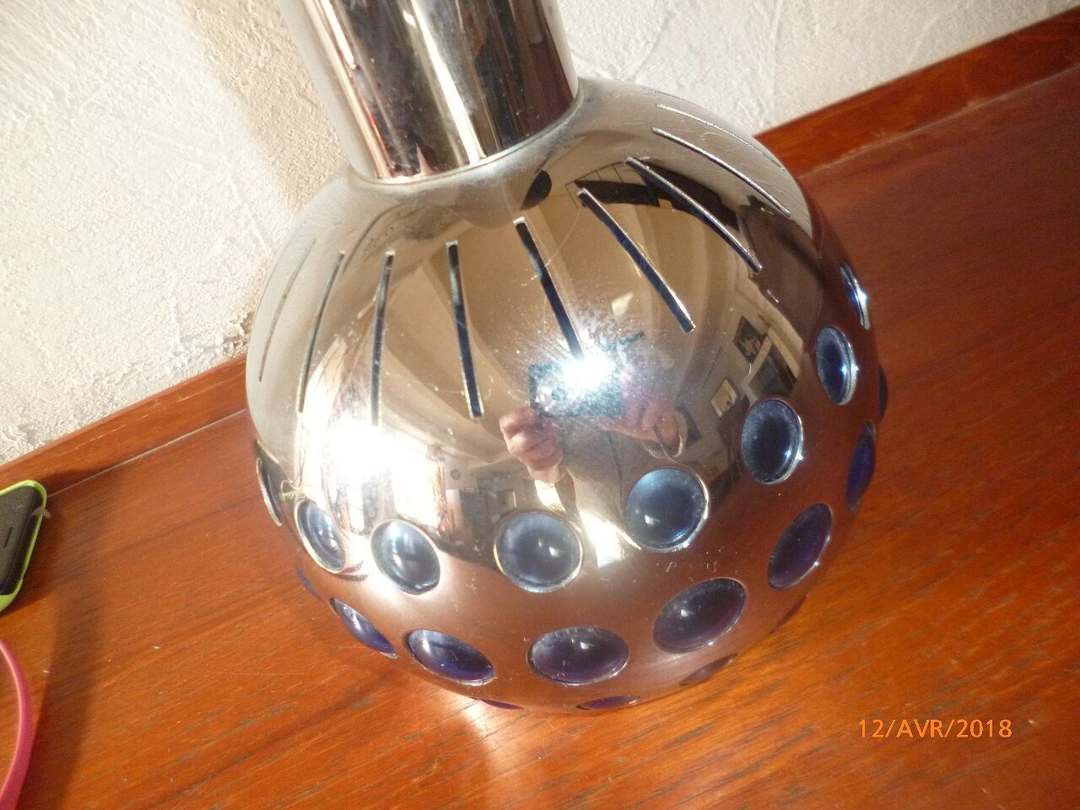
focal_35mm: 24
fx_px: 749
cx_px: 540
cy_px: 405
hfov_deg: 71.6
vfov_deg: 56.8
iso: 320
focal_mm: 4.3
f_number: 2.5
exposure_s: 1/60
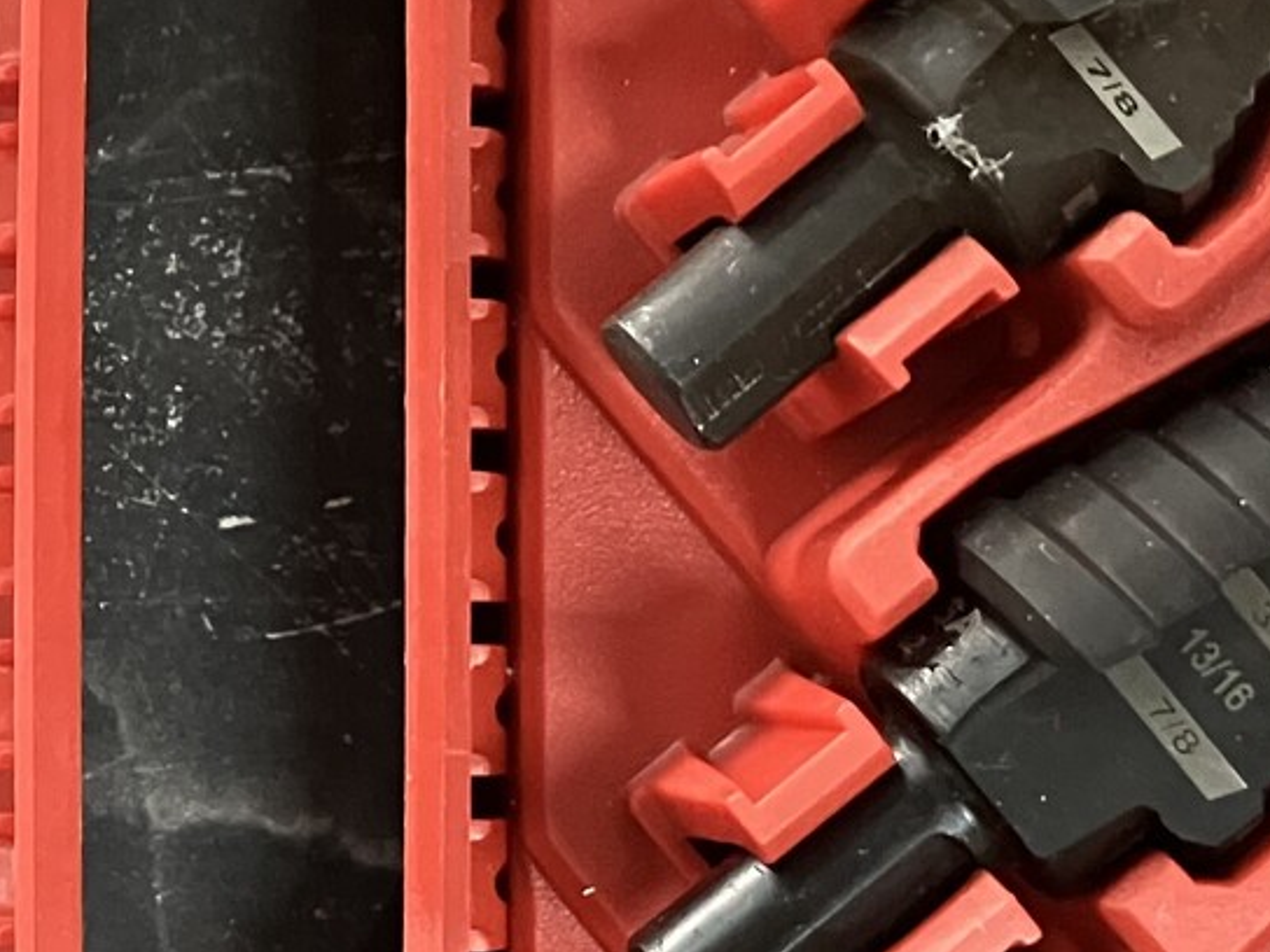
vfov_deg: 14.4
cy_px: 355
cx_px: 126
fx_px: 3779
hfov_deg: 18.8
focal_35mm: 103
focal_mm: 3.99
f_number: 1.8
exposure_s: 1/30
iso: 500
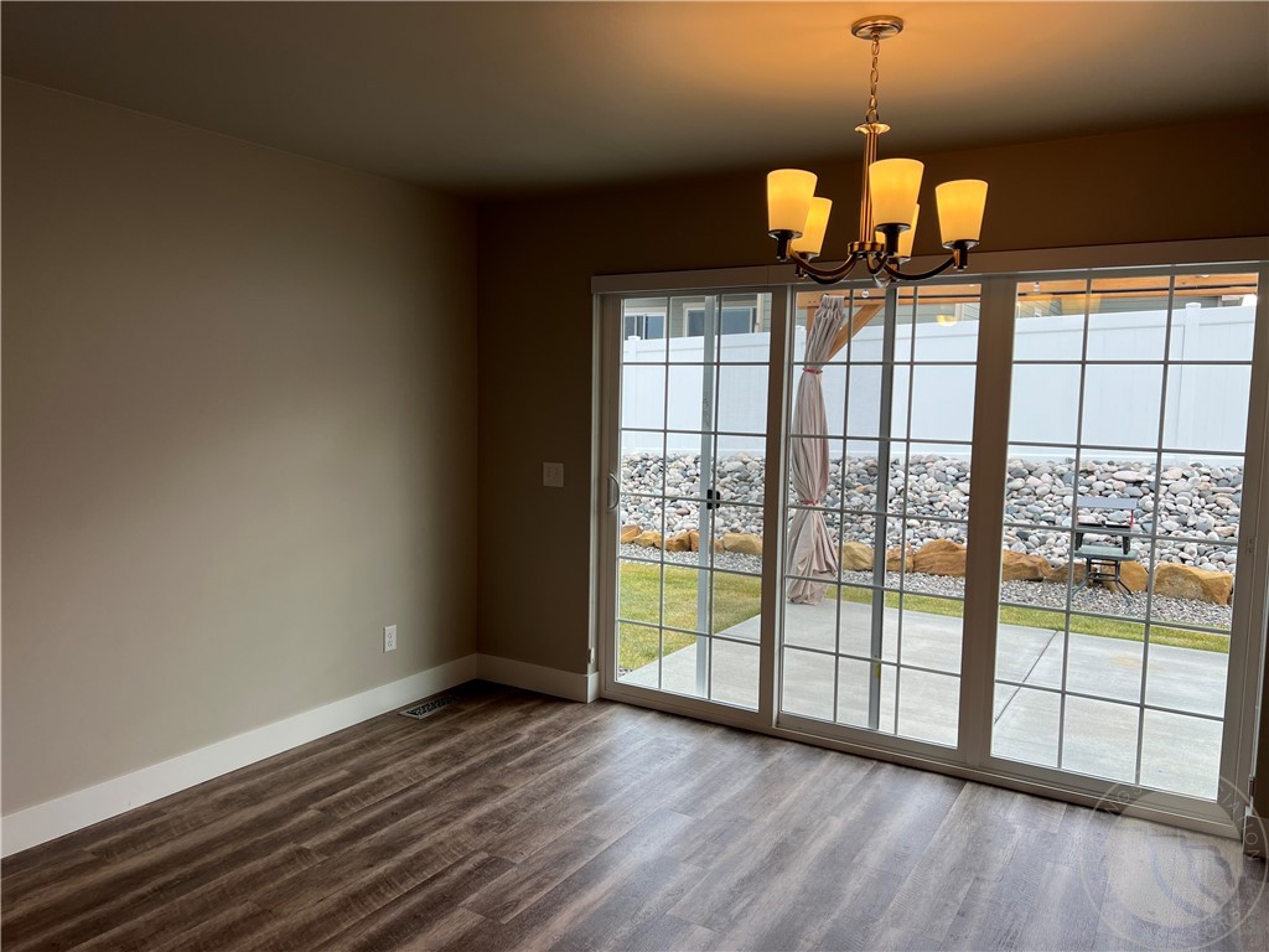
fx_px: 953
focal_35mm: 26
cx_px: 634
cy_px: 476
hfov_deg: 67.3
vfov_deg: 53.1
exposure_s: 1/266
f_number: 1.5
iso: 40
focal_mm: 5.7
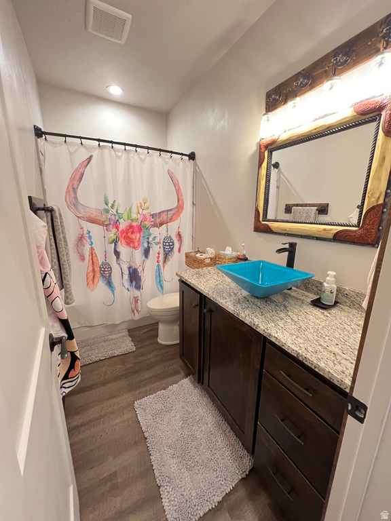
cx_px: 196
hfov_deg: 89.9
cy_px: 260
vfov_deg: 106.2
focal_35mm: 13
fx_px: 196
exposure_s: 1/40
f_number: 1.8
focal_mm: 1.57
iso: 640
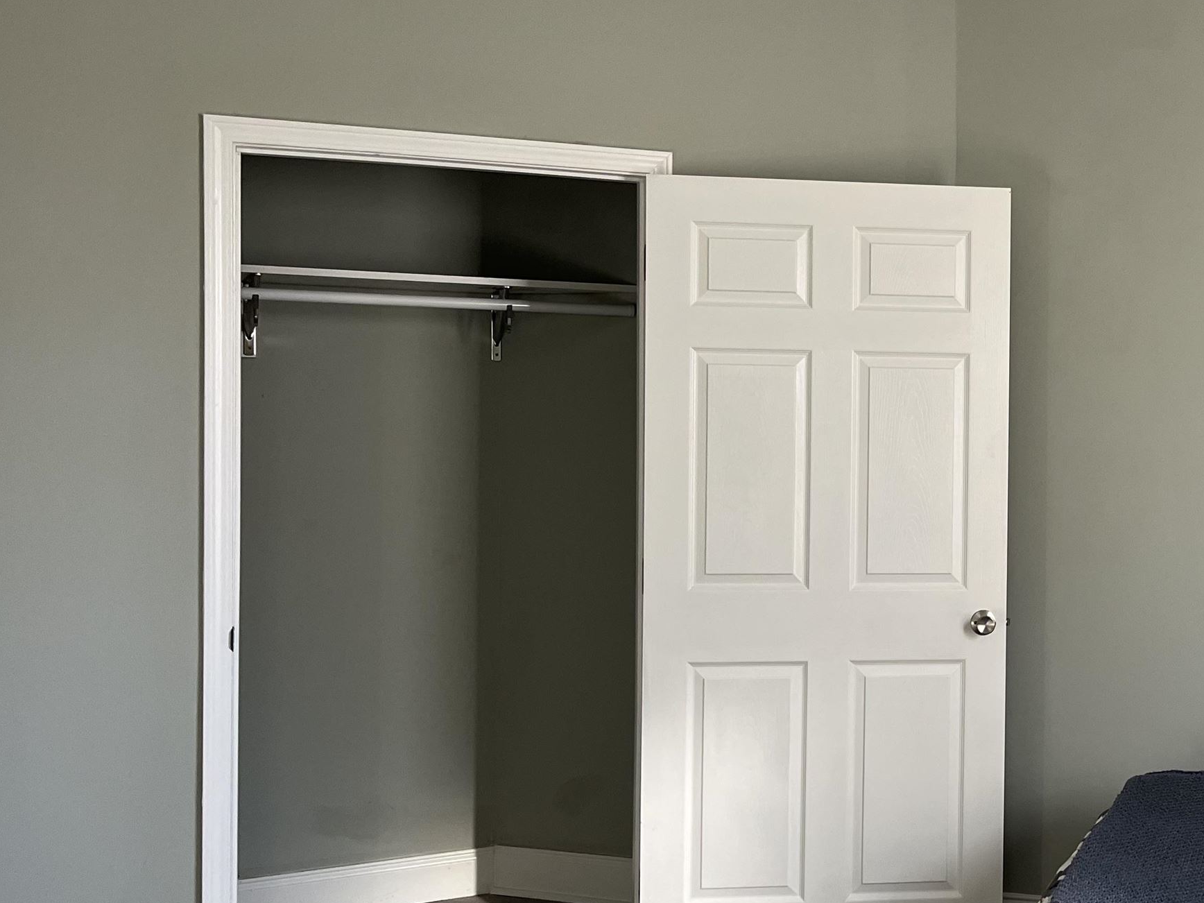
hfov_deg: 39.0
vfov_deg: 31.5
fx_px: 1600
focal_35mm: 46
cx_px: 1029
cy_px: 435
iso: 125
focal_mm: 5.1
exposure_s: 1/114
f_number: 1.6
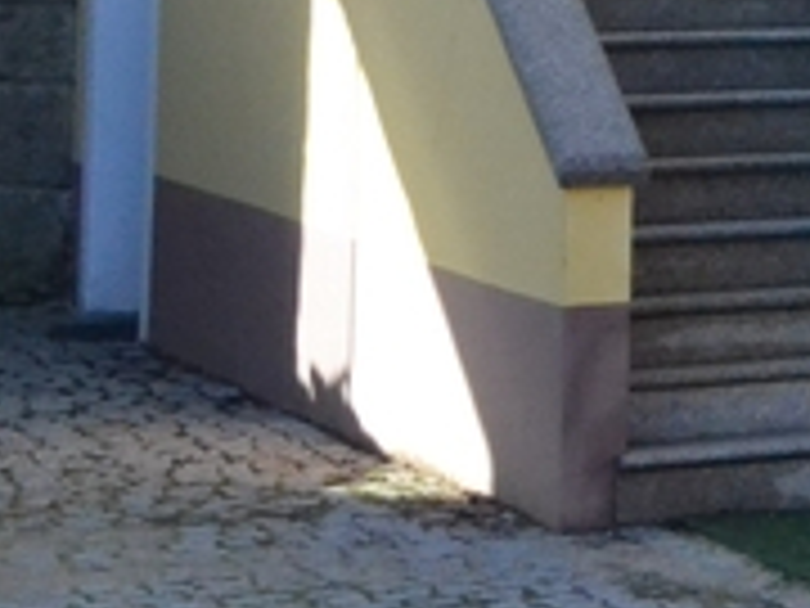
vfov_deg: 7.5
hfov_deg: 9.2
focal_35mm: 191
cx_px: 2007
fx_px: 4459
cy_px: -511
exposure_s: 1/640
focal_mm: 25
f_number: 13
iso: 3200
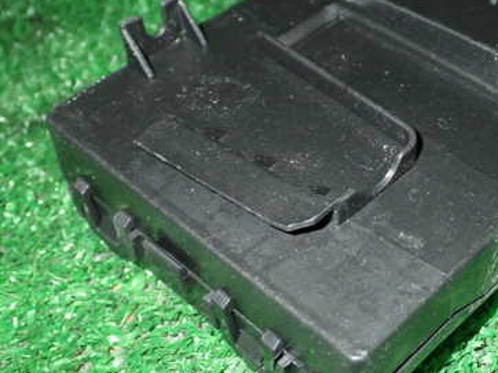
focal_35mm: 63
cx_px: 391
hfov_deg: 30.1
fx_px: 906
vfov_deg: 23.2
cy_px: 162
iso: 500
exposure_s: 1/40
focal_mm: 6.83
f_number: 8
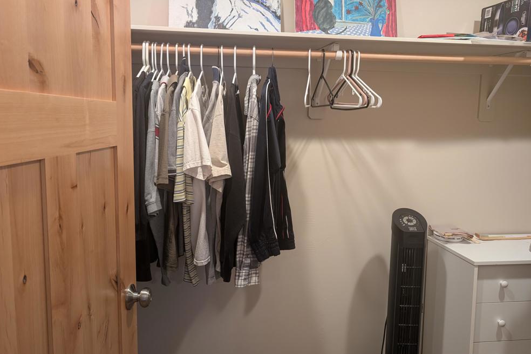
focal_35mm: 26
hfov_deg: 69.4
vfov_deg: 49.5
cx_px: 263
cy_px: 164
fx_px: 383
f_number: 1.68
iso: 98
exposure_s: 1/24
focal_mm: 6.9
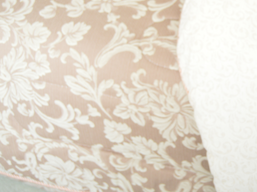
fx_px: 445
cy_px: 52
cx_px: 214
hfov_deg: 31.2
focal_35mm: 60
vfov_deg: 24.2
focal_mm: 23
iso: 200
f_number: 3.8
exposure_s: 1/200
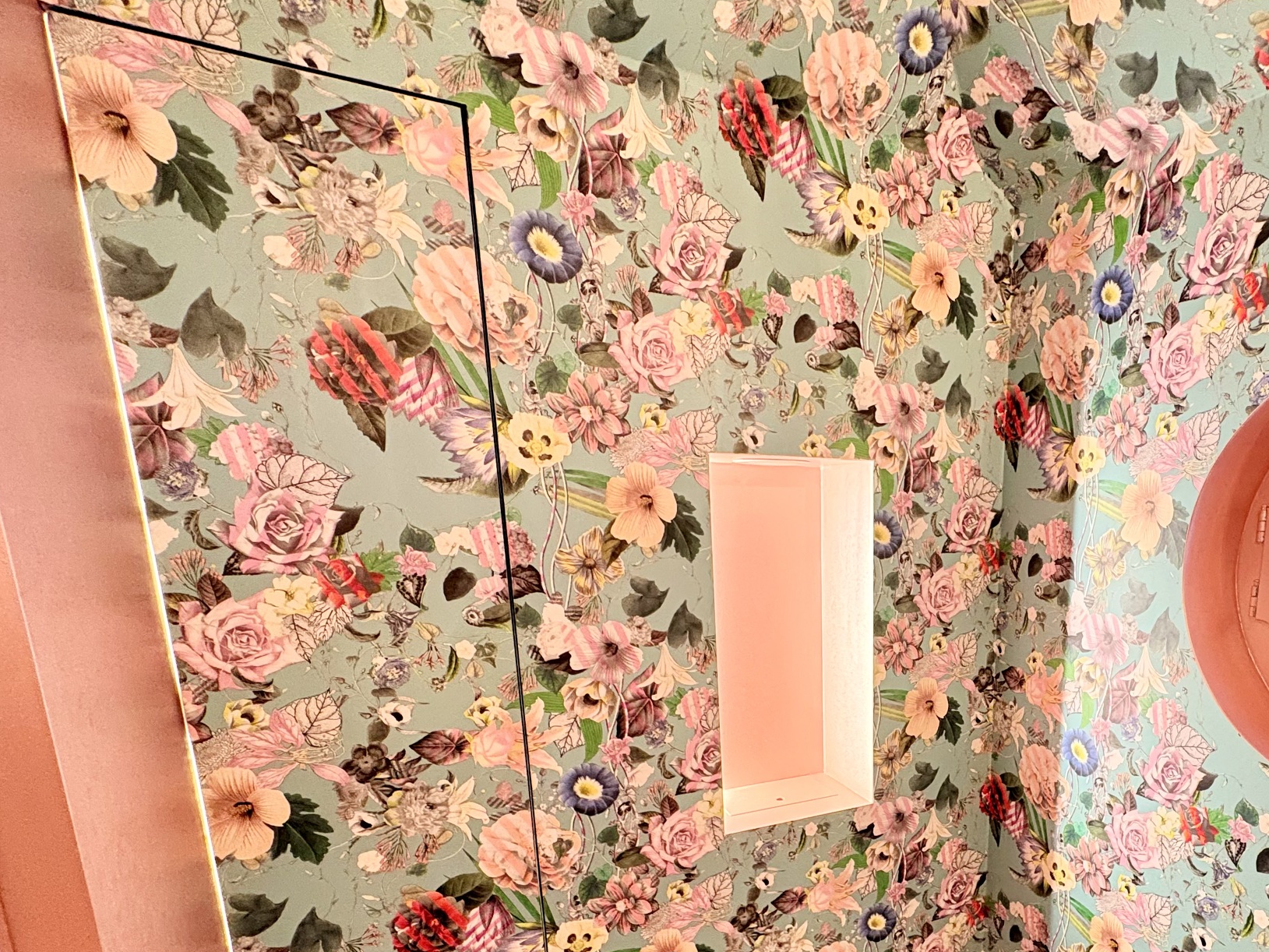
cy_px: 684
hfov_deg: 73.0
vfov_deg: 58.7
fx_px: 807
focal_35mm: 22
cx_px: 891
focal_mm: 2.22
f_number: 2.2
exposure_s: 1/33
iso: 640
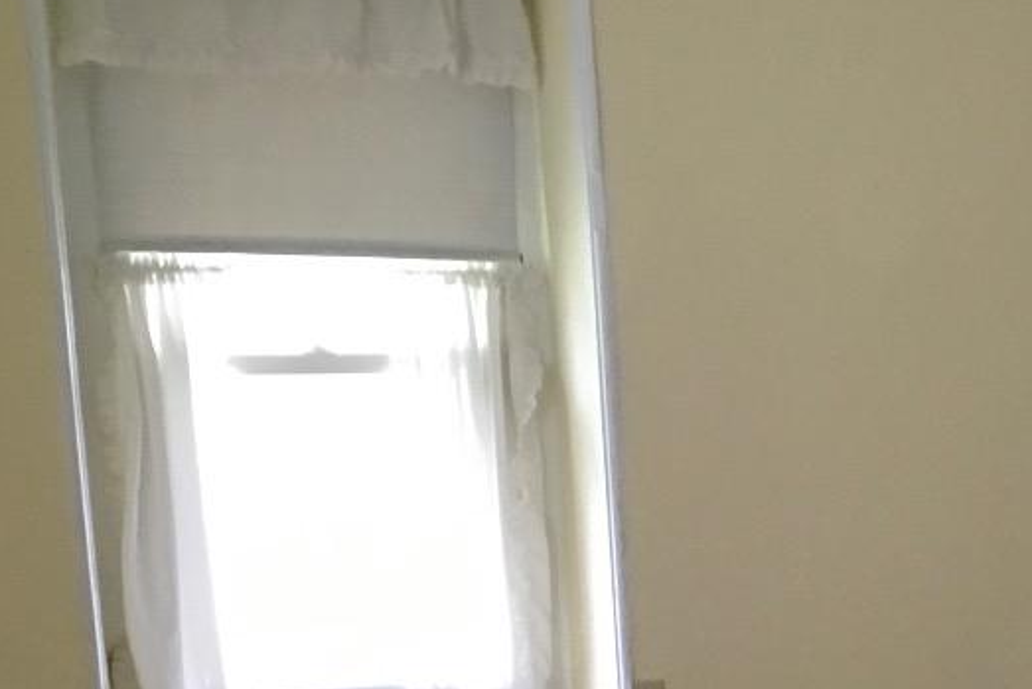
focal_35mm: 83
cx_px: 1068
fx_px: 2380
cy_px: 845
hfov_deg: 23.3
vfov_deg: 15.8
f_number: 2.2
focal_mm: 4.15
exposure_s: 1/24
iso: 200
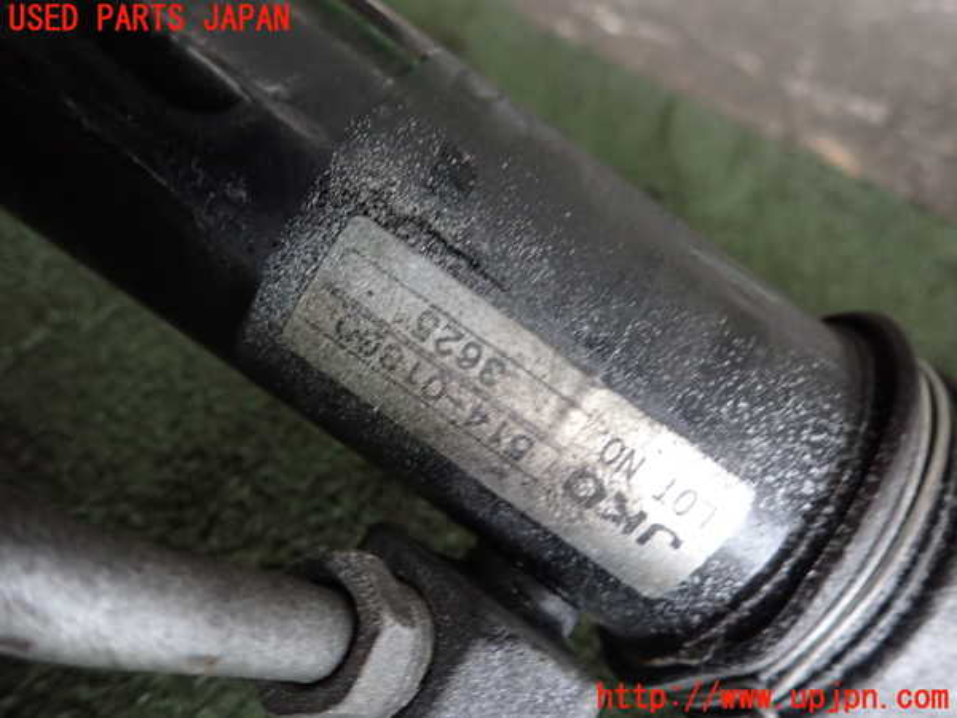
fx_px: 691
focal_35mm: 25
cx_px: 478
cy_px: 359
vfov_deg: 54.9
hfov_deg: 69.4
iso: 500
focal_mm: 4.5
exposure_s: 1/30
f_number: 2
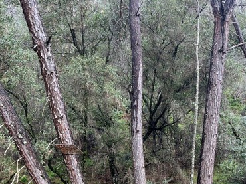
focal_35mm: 45
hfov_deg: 41.7
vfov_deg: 31.4
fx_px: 320
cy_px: 145
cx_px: 160
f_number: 1.5
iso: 32
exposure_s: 1/127
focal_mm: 5.7
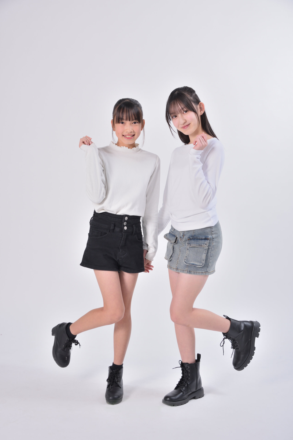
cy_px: 220
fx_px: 634
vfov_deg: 38.2
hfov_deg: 26.0
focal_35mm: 52
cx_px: 146
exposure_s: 1/160
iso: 200
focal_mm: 52
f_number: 8
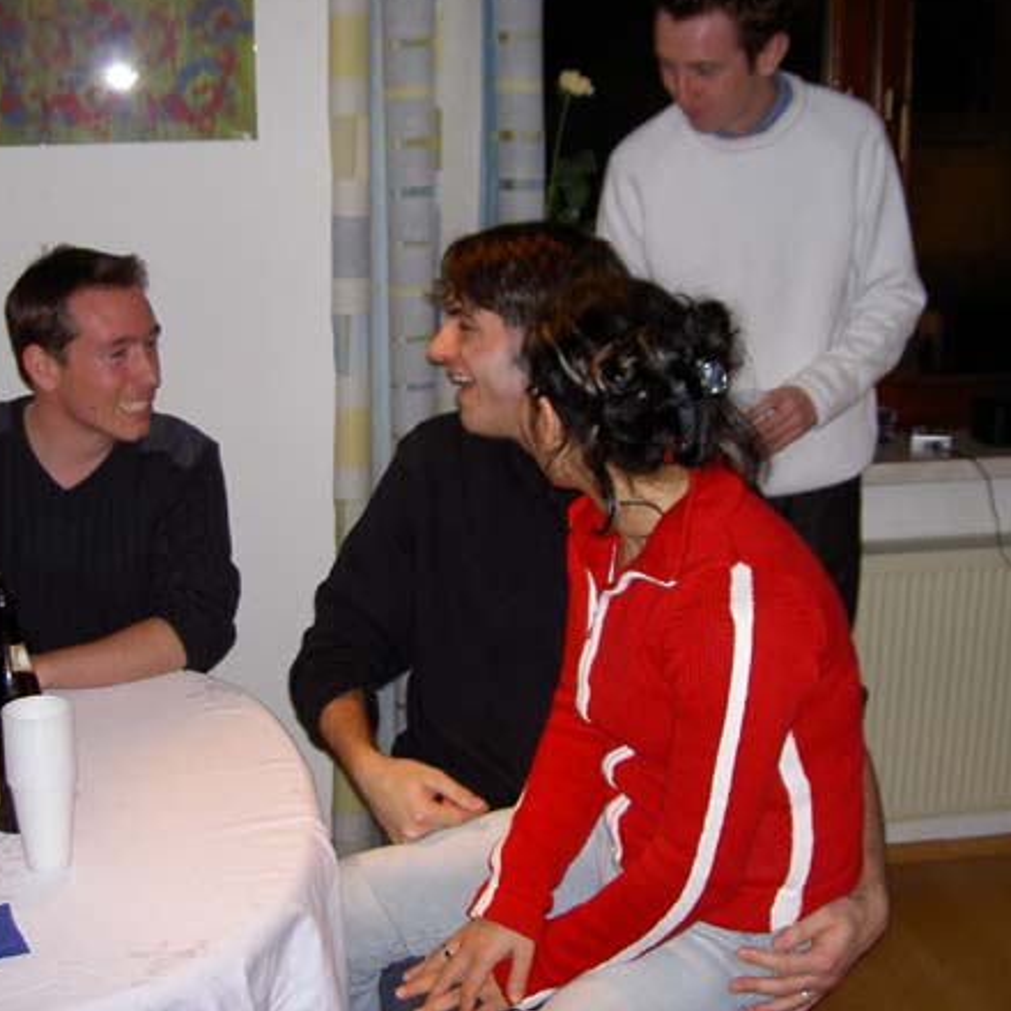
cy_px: 501
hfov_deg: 35.9
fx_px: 1553
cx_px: 398
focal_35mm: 47
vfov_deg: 36.1
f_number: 2.8
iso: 100
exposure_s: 1/59.5
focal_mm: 8
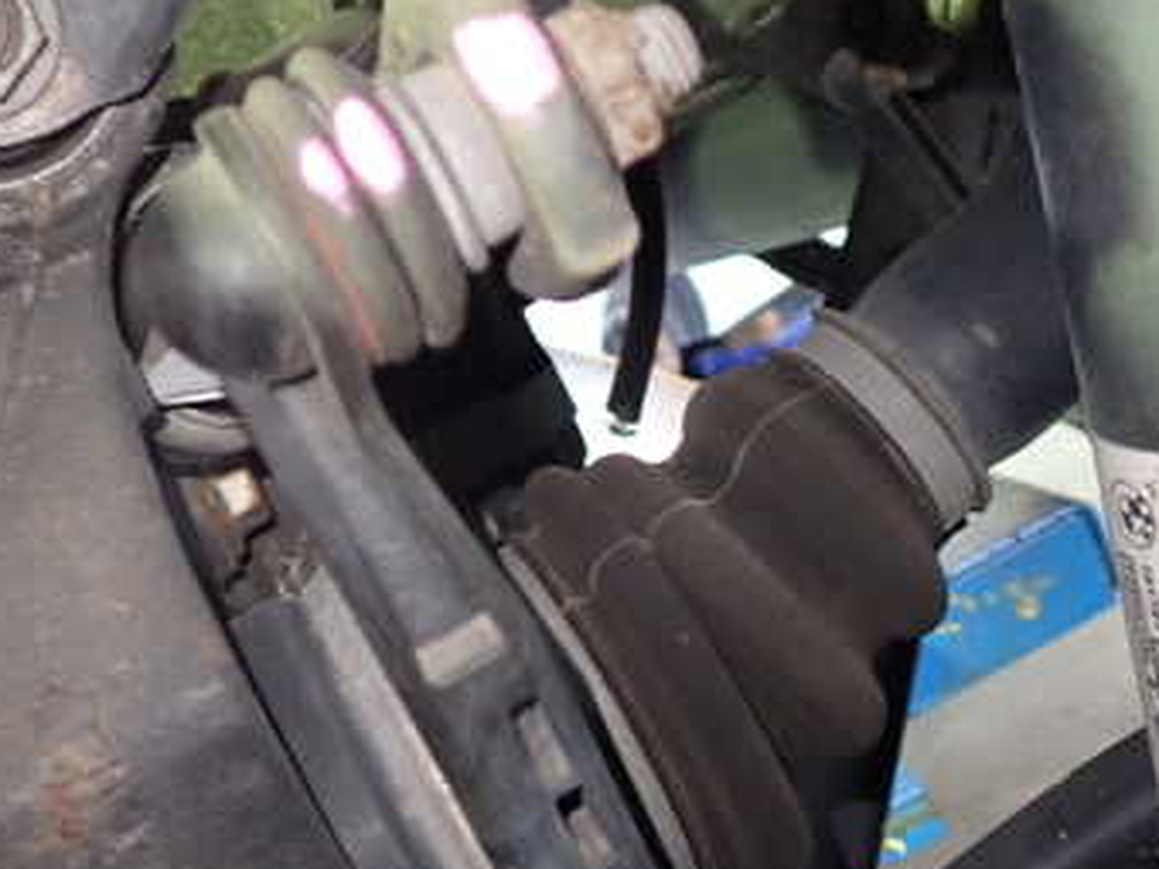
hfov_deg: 36.1
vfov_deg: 27.5
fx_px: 1775
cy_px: 460
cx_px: 511
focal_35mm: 53
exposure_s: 1/30
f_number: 2.3
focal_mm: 5.4
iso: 800
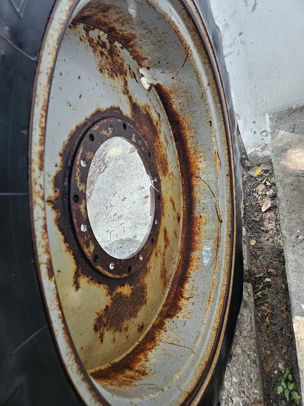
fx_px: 269
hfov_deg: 58.9
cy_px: 203
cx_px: 152
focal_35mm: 23
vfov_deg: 73.9
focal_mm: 5.4
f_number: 1.8
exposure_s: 1/100
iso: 125
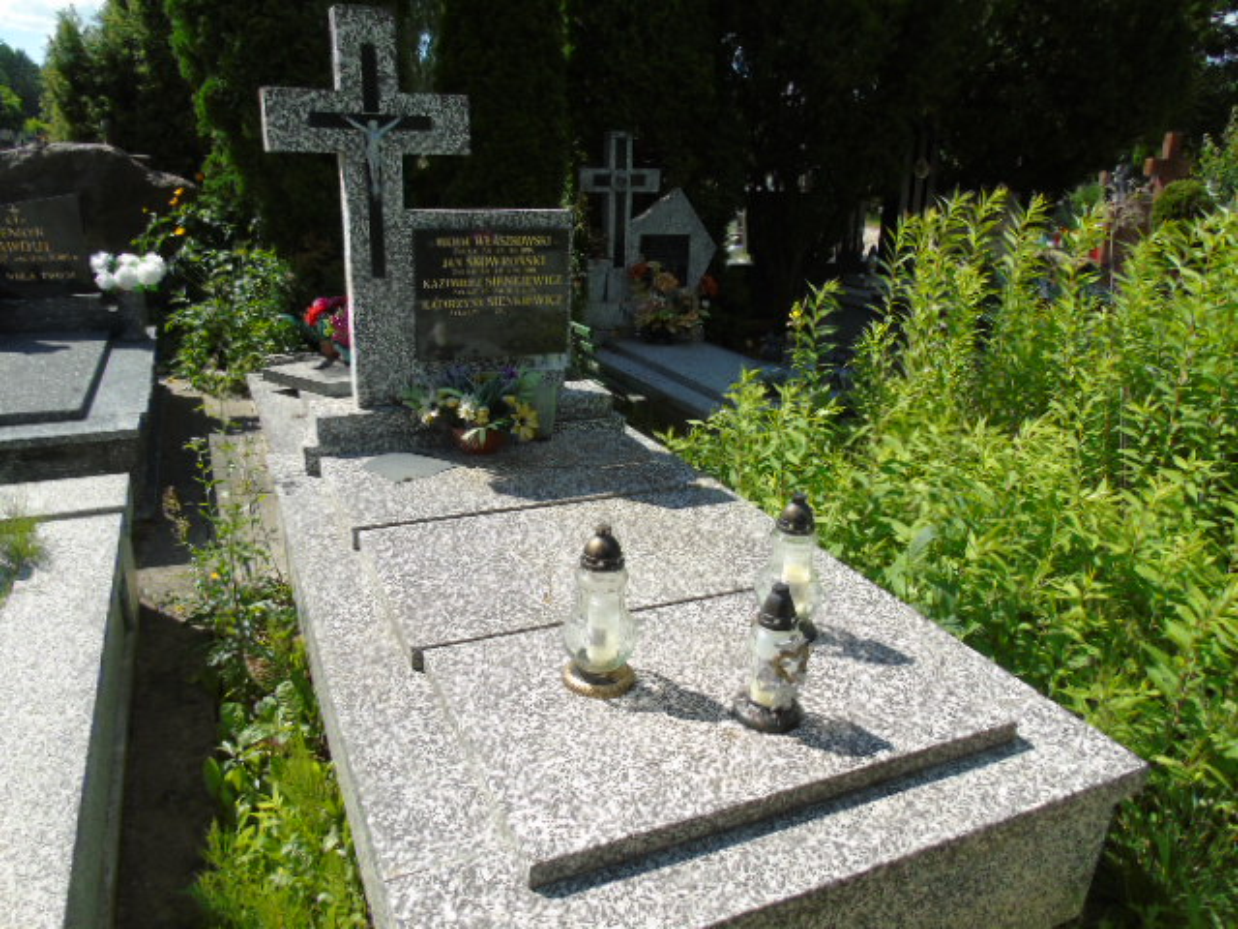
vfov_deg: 54.9
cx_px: 619
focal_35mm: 25
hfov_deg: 69.4
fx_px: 894
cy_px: 464
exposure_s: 1/640
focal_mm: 4.4
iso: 80
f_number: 3.4
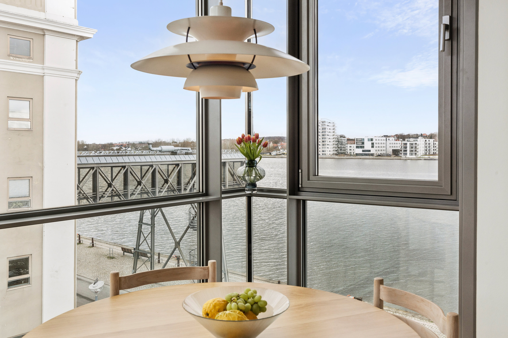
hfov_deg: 54.4
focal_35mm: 35
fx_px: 494
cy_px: 169
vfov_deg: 37.9
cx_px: 254
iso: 800
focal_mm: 35
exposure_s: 1/160
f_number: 11
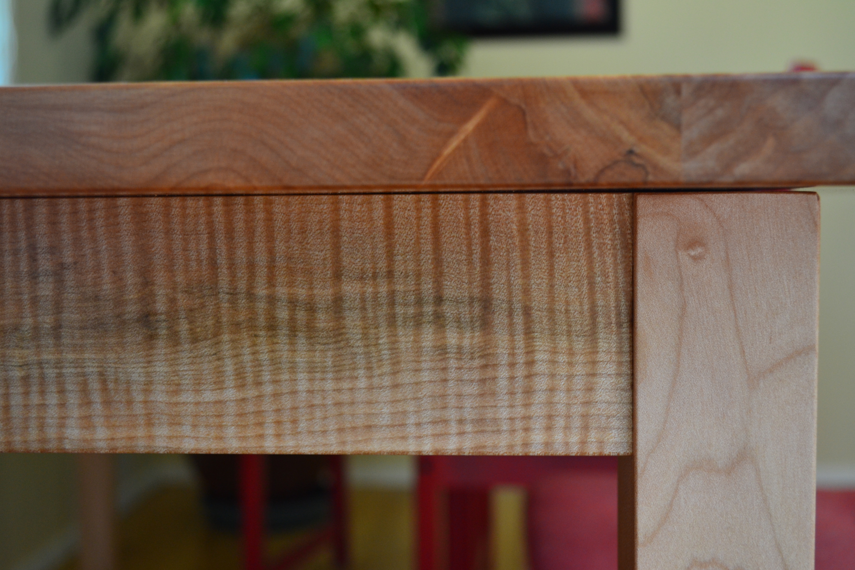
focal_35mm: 48
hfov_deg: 41.1
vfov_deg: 28.1
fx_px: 1140
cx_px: 428
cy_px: 285
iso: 640
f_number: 4.8
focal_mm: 32
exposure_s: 1/30
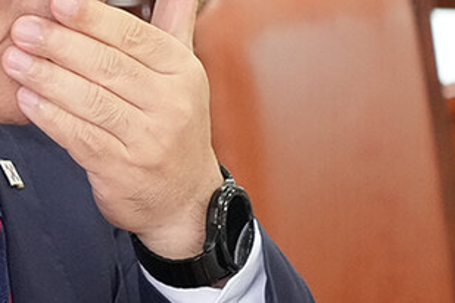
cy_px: 12
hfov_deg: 6.3
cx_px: 25
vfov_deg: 4.2
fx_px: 4120
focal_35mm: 326
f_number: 5
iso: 3200
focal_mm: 105
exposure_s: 1/250
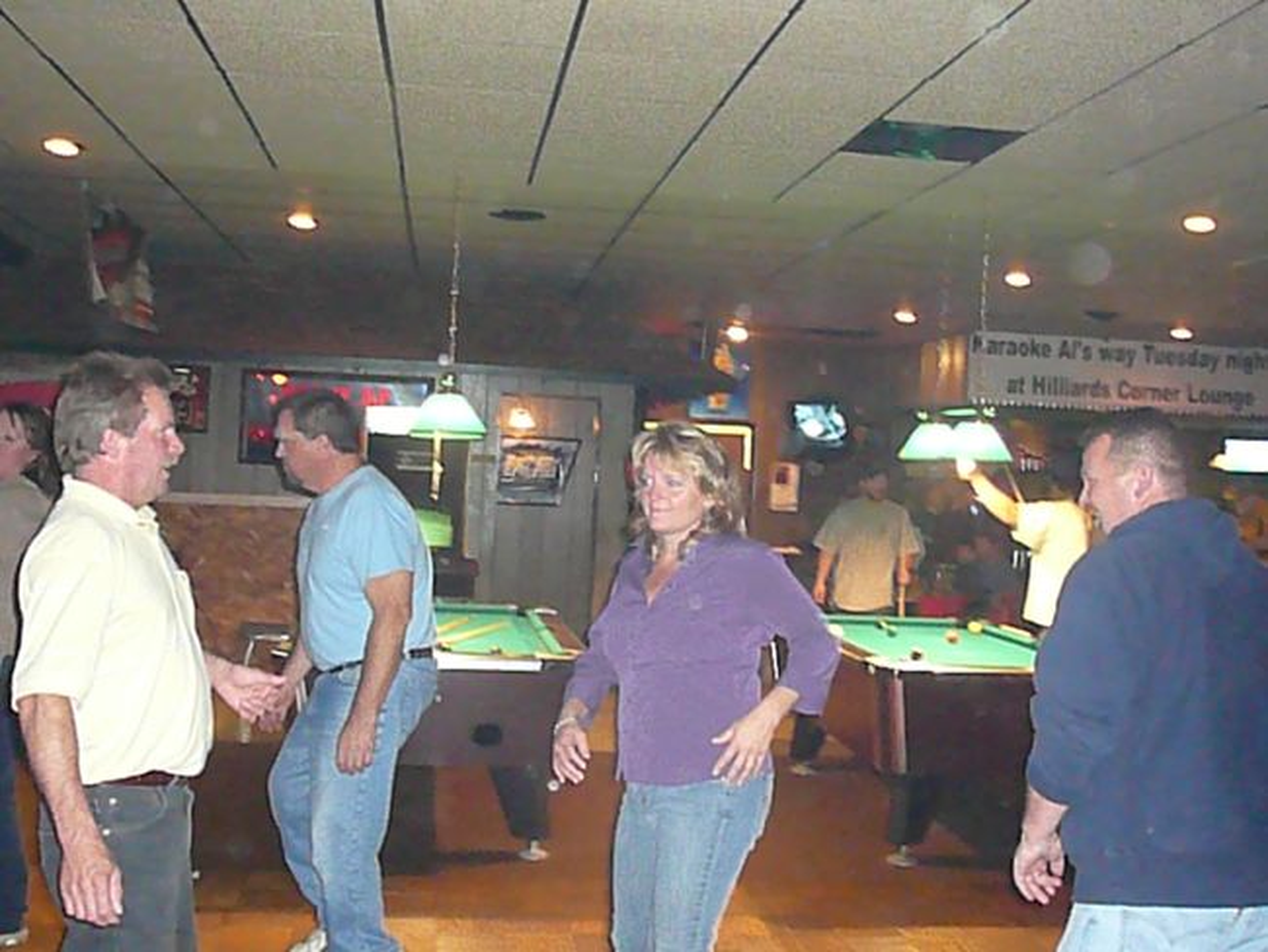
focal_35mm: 41
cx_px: 634
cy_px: 476
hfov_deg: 45.8
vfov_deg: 35.2
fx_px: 1502
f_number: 3.1
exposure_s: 1/30
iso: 1600
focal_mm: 6.1
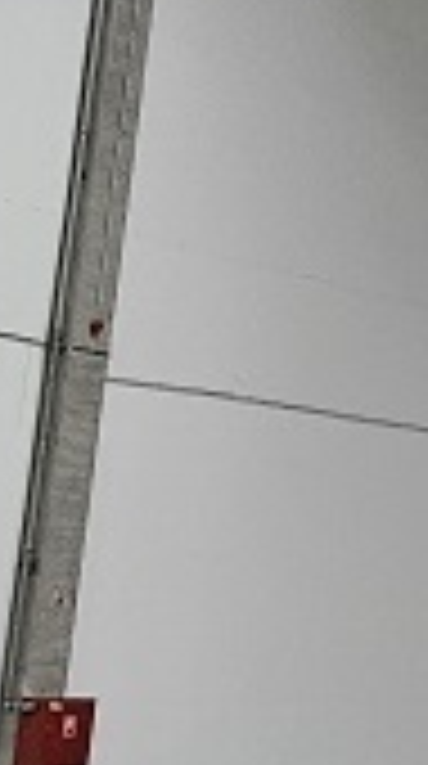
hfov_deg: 7.6
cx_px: 1383
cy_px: 83
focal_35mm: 133
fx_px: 2697
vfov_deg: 16.0
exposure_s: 1/100
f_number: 1.8
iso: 800
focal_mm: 5.4
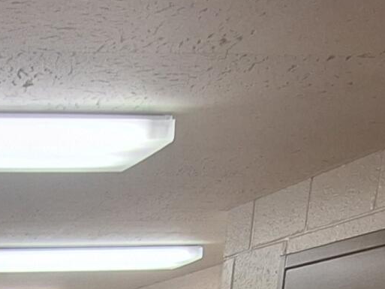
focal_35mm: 76
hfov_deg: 22.6
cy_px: 709
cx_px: -132
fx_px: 845
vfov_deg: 13.6
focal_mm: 1.74
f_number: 2.2
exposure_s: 1/60
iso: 64
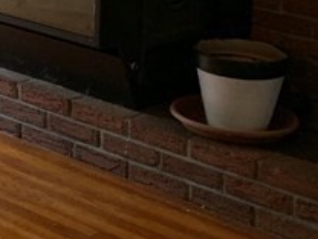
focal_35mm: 128
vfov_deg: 11.2
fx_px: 1176
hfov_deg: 13.6
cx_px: -280
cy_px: -106
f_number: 1.8
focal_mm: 4.25
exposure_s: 1/60
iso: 125
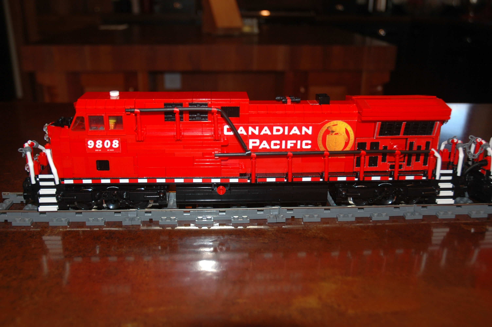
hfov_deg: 51.3
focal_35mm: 38
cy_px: 164
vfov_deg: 35.4
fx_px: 512
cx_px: 246
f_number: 3.8
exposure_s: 1/60
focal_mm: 25
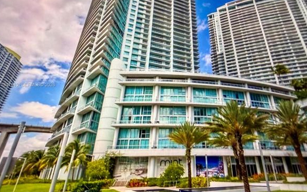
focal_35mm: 26
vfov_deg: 47.5
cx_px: 151
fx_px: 218
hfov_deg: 70.4
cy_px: 85
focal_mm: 2.22
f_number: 2.2
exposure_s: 1/95
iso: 320
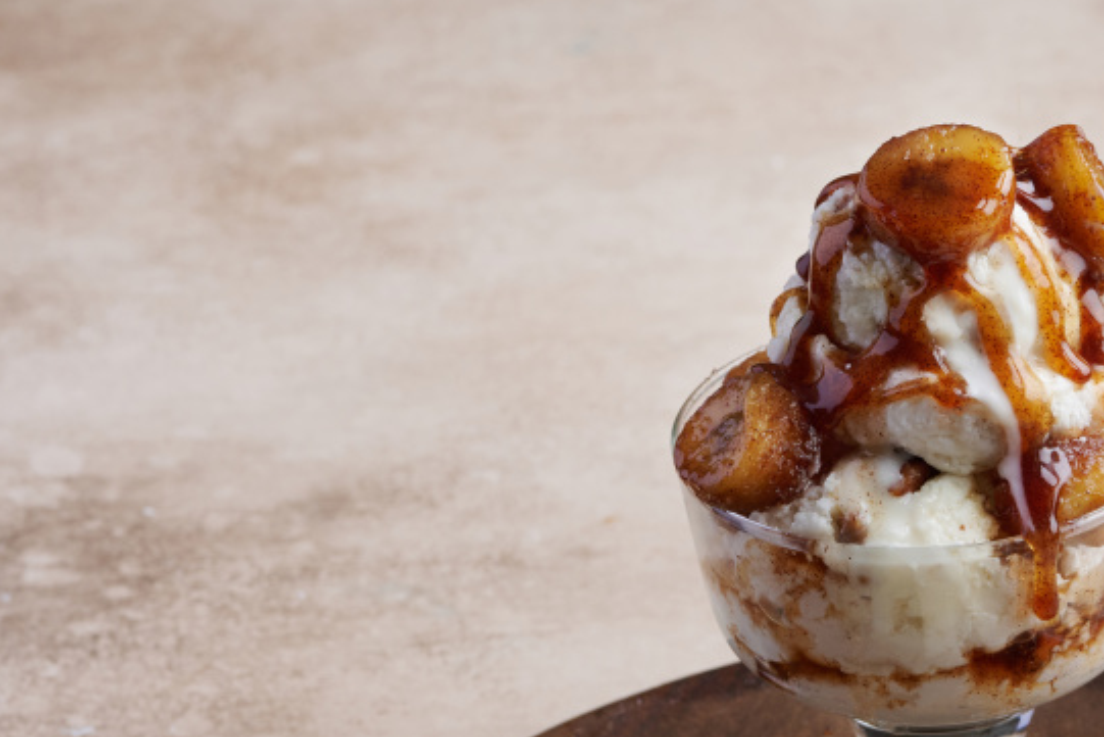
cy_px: 371
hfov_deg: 10.6
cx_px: 833
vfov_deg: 7.1
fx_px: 5951
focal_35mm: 194
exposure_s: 1/160
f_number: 14
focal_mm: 105
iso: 500
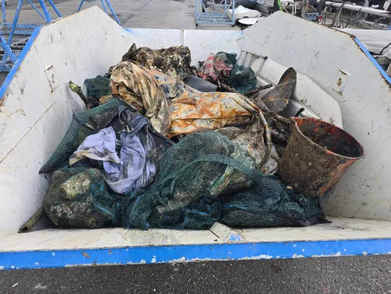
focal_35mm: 23
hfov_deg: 73.9
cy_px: 147
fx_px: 260
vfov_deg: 58.9
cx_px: 196
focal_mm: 6.3
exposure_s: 1/180
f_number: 1.7
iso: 32
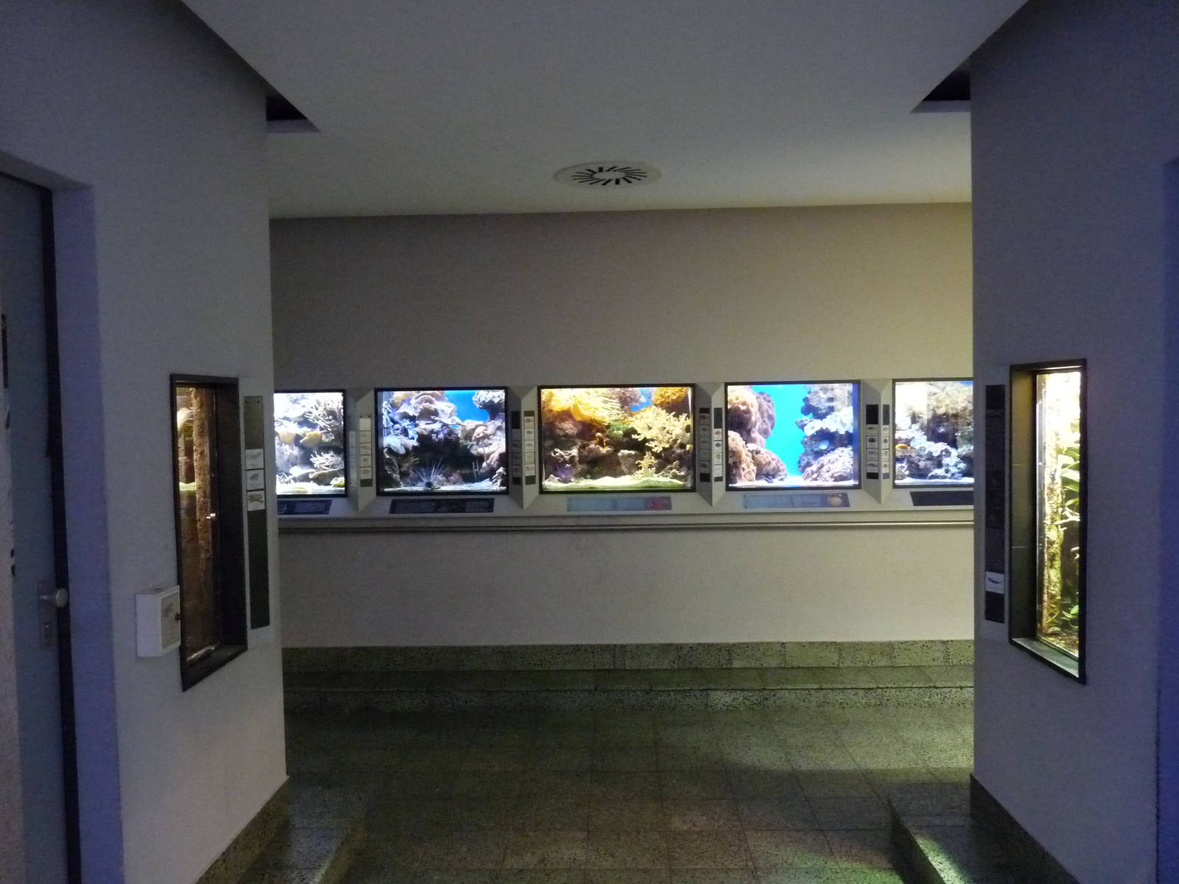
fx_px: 920
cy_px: 442
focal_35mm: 27
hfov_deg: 65.3
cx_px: 590
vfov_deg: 51.4
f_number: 2.8
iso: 800
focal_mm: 4.8
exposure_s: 1/25
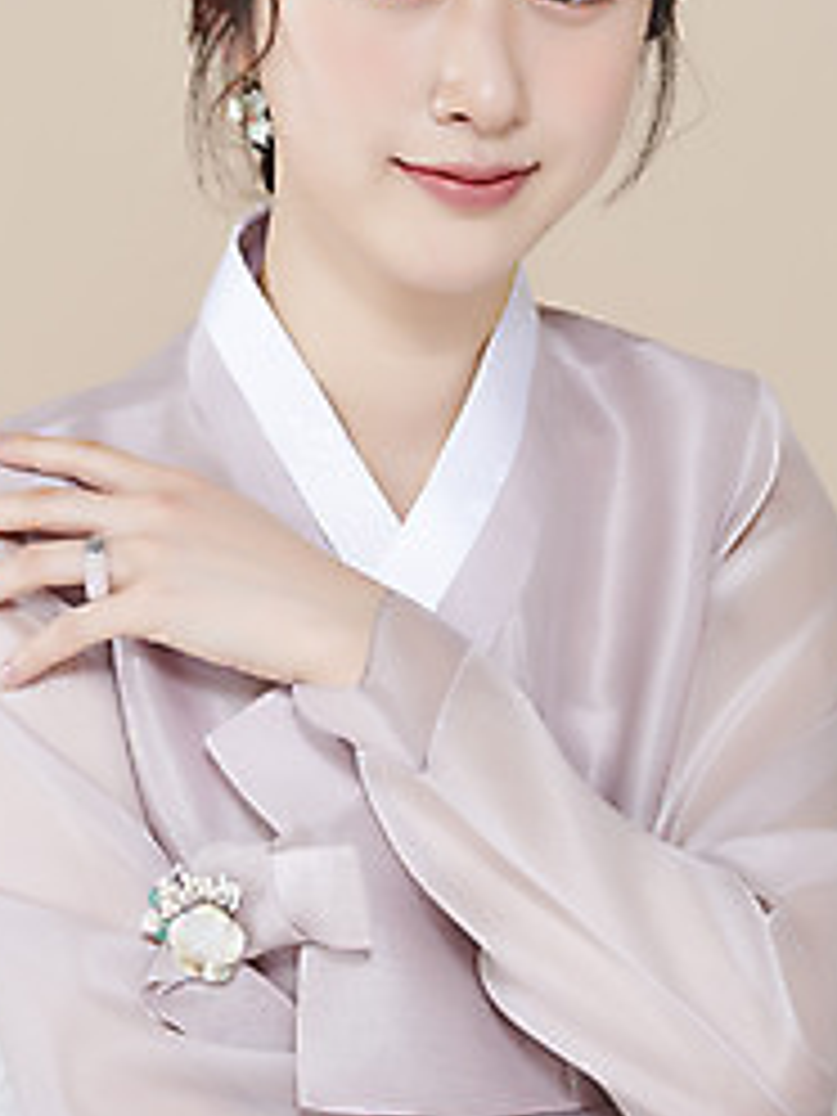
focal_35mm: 163
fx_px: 5255
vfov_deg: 12.1
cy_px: 261
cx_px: 425
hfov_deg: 9.1
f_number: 11
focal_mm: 105
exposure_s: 1/125
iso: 64
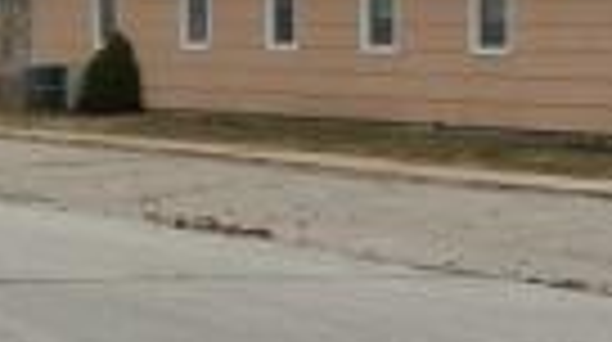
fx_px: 1977
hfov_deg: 17.4
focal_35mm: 122
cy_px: 40
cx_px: 536
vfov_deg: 9.8
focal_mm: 6.67
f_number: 3.9
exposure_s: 1/800
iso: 100
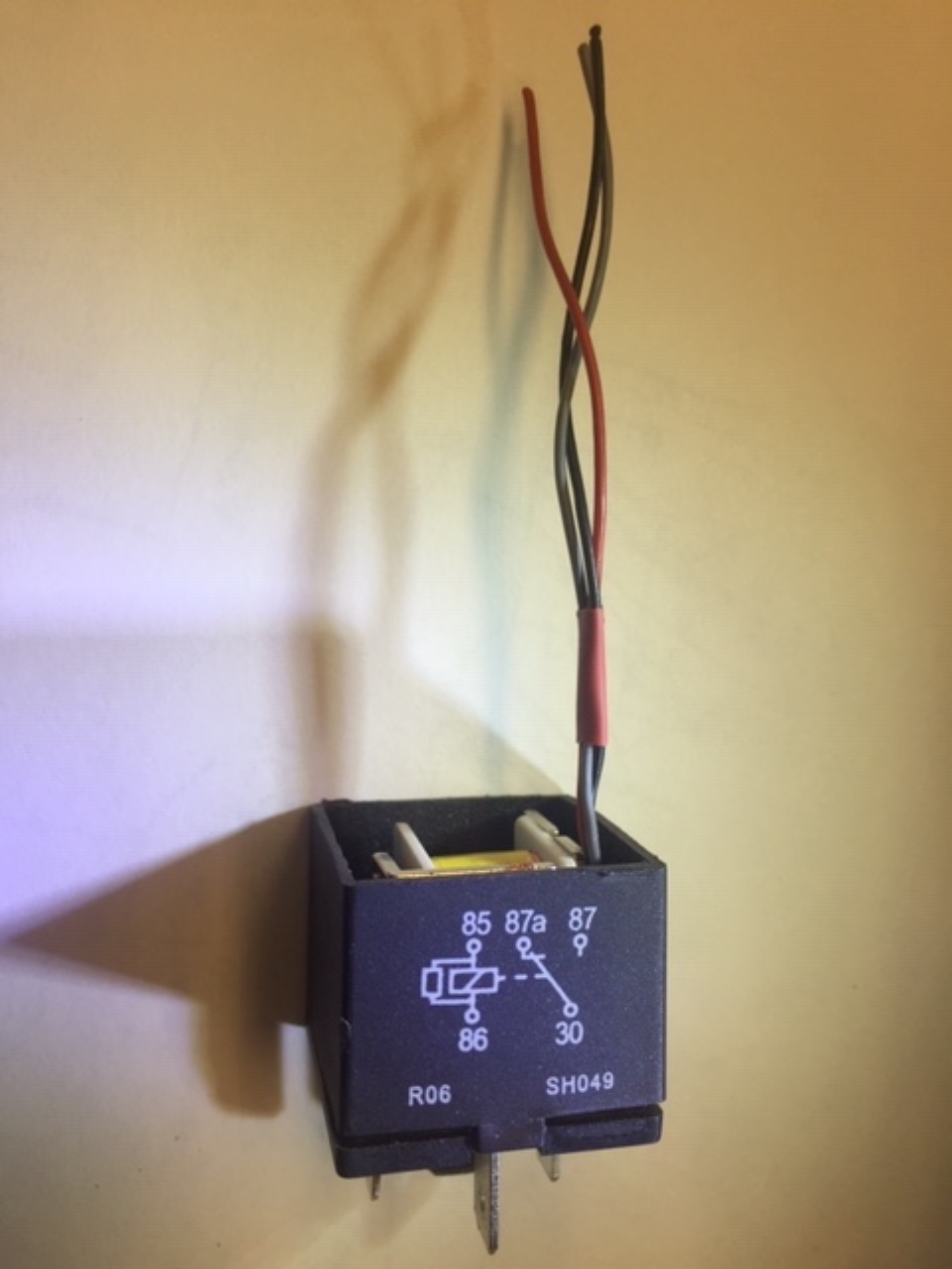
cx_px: 476
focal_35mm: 29
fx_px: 1063
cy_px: 634
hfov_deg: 48.2
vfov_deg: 61.7
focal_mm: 4.15
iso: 32
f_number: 2.2
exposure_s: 1/384
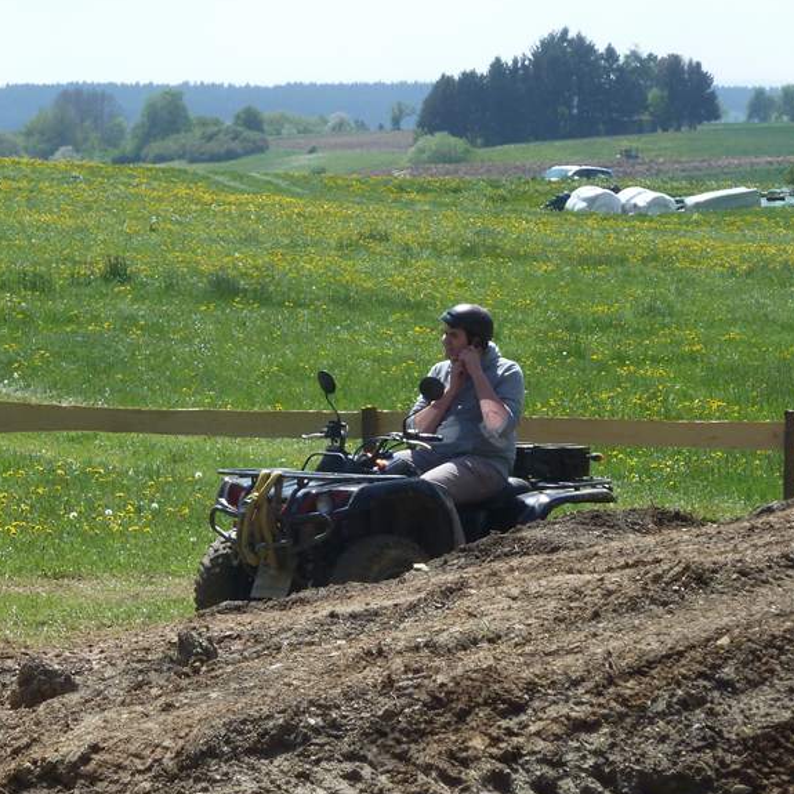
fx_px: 5839
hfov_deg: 7.8
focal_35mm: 225
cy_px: 439
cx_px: 349
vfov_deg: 7.8
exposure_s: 1/320
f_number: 4.5
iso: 80
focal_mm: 27.8
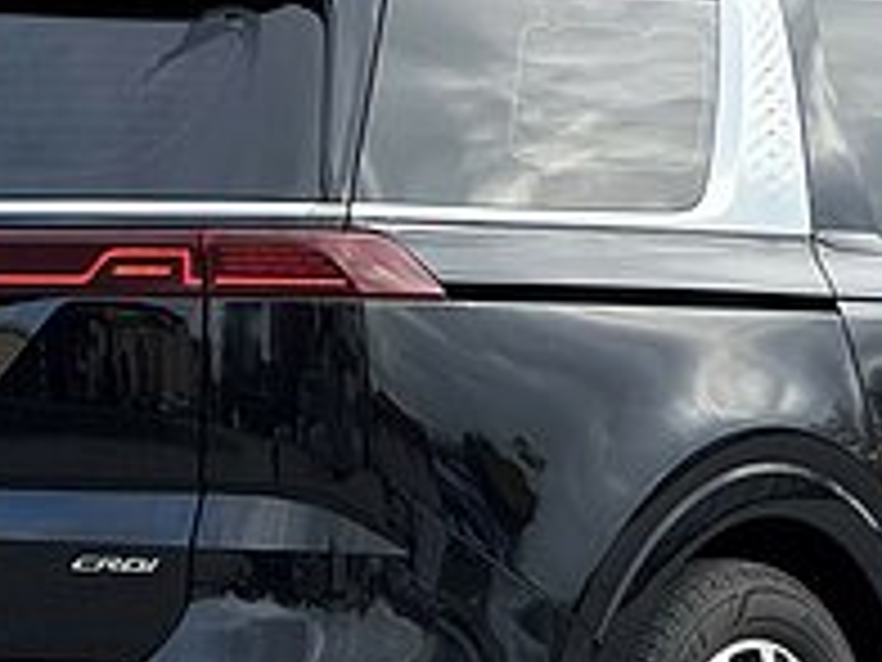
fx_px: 5478
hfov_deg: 9.2
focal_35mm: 215
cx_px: 594
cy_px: 381
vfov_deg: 6.9
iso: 25
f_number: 2.8
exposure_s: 1/295
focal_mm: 9
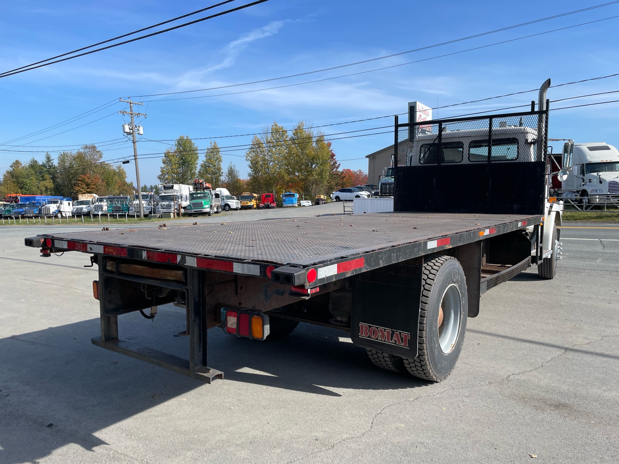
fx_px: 465
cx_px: 310
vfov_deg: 53.1
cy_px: 232
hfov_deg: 67.3
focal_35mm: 26
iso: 32
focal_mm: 4.2
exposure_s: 1/2564
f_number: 1.6
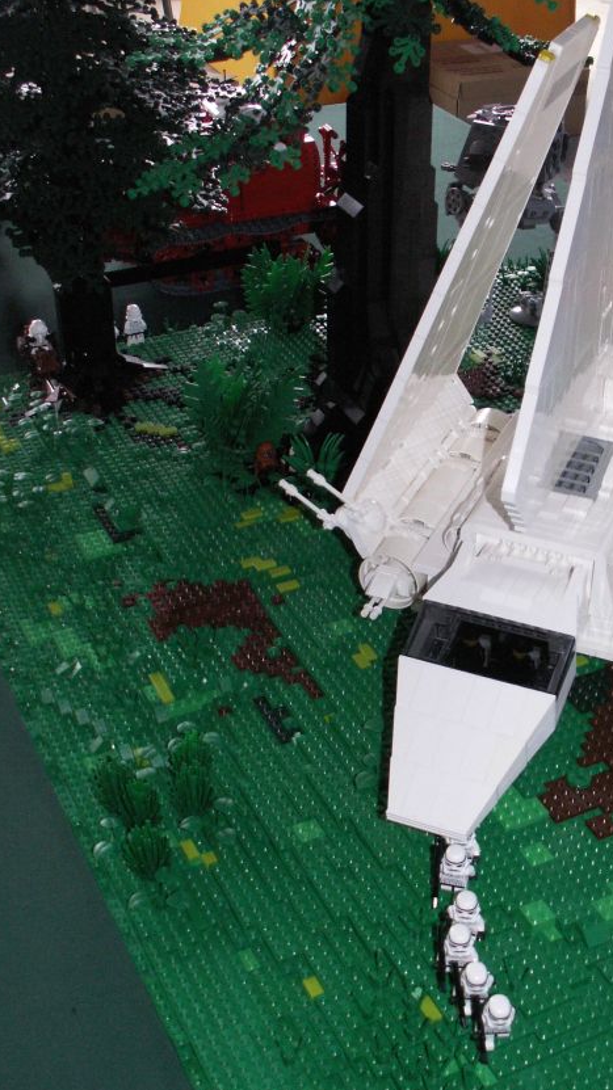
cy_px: 585
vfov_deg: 43.7
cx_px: 429
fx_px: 1359
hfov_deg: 25.2
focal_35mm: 47
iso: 160
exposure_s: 1/60
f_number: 2.8
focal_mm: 5.86
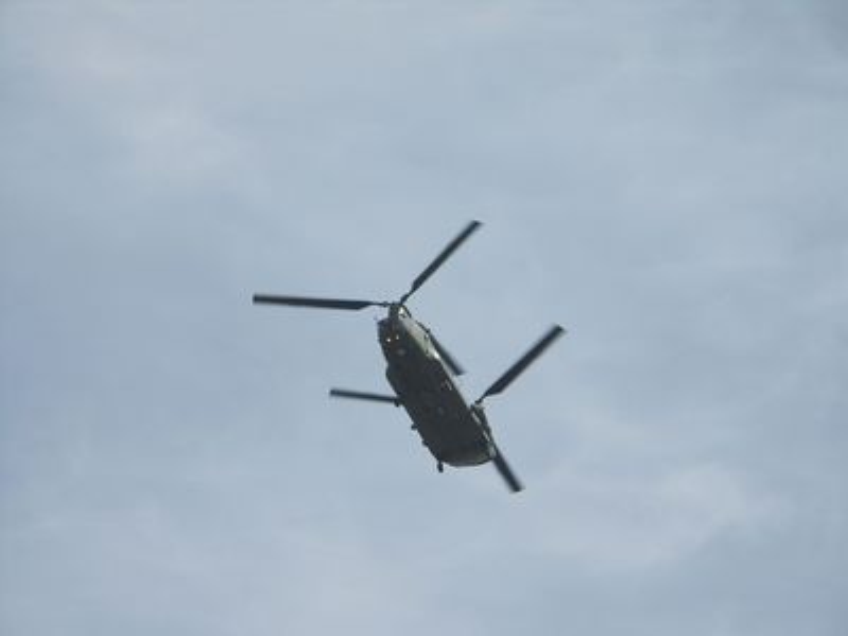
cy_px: 318
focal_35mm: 300
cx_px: 424
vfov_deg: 5.0
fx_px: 7349
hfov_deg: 6.6
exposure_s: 1/400
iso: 50
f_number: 4.5
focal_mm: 76.2
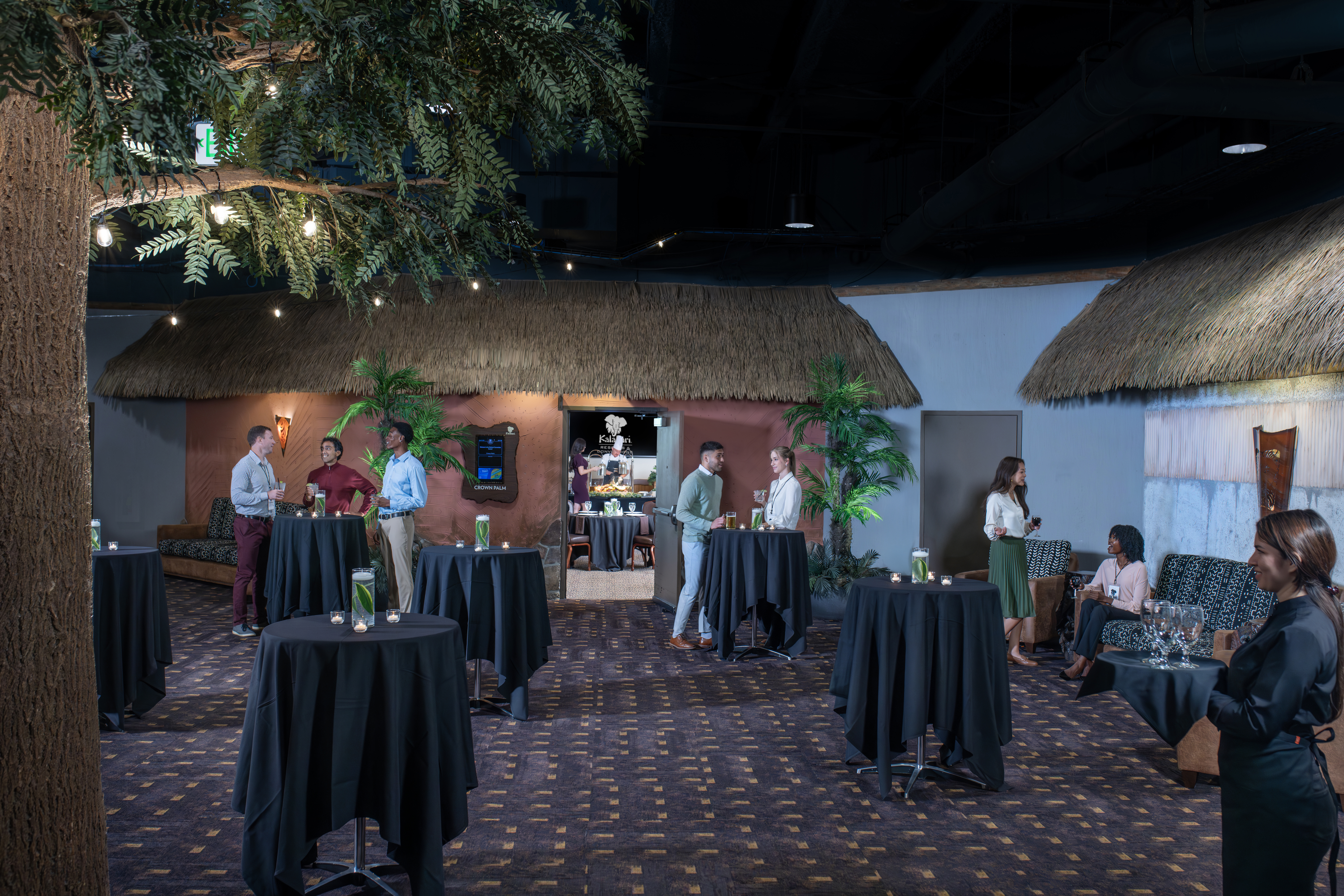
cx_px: 672
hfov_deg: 54.4
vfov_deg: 37.9
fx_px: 1307
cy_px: 448
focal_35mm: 35
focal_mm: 35
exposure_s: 1/40
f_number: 5.6
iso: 640
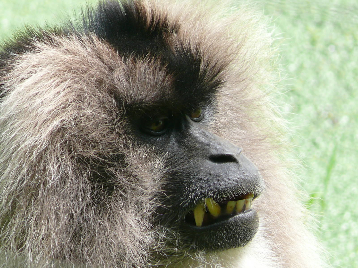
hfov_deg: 2.7
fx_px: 7736
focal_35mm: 748
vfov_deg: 2.0
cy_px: 134
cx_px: 179
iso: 100
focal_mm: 88.8
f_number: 4.5
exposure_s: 1/200
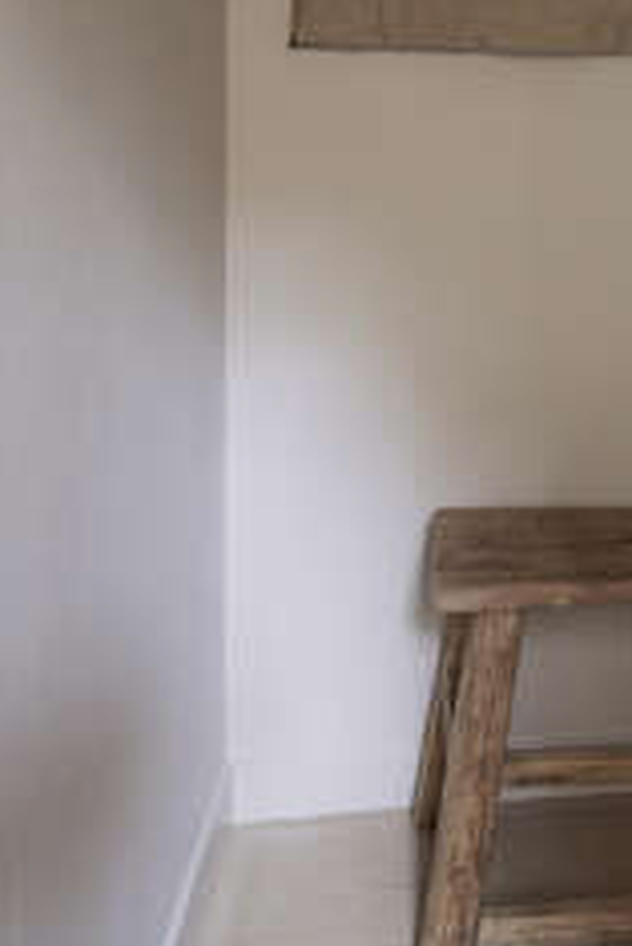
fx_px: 973
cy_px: 24
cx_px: 554
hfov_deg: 34.3
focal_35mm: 37
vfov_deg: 44.9
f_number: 5
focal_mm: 17
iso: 200
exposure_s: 2
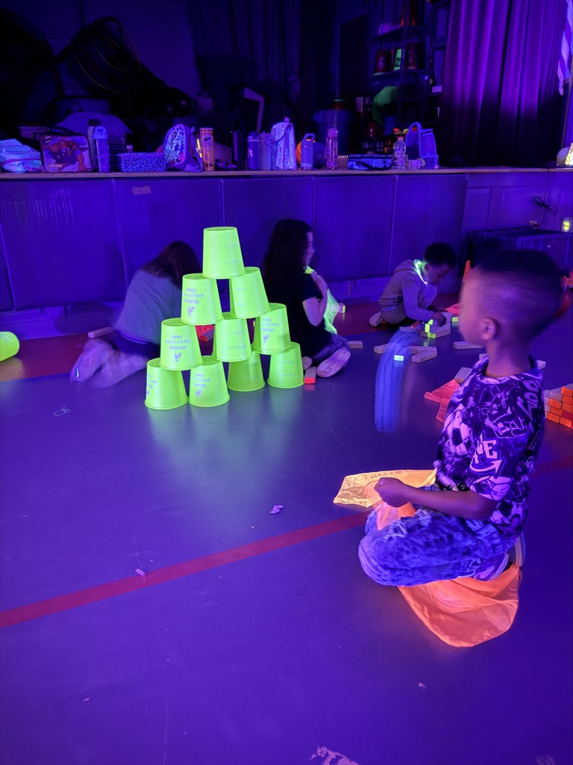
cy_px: 382
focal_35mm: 24
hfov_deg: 56.8
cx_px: 286
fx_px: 530
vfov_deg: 71.6
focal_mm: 6.76
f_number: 1.78
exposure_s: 1/5
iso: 3200
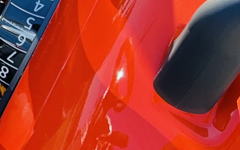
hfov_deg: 11.3
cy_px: -145
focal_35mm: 160
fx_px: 1046
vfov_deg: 7.9
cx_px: -301
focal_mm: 5.1
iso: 50
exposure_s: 1/891
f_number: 1.6
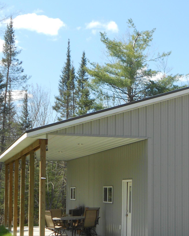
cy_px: 163
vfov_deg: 27.7
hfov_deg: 21.6
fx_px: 476
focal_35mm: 68
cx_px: 192
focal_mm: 6.7
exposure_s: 1/400
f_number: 3.9
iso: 80
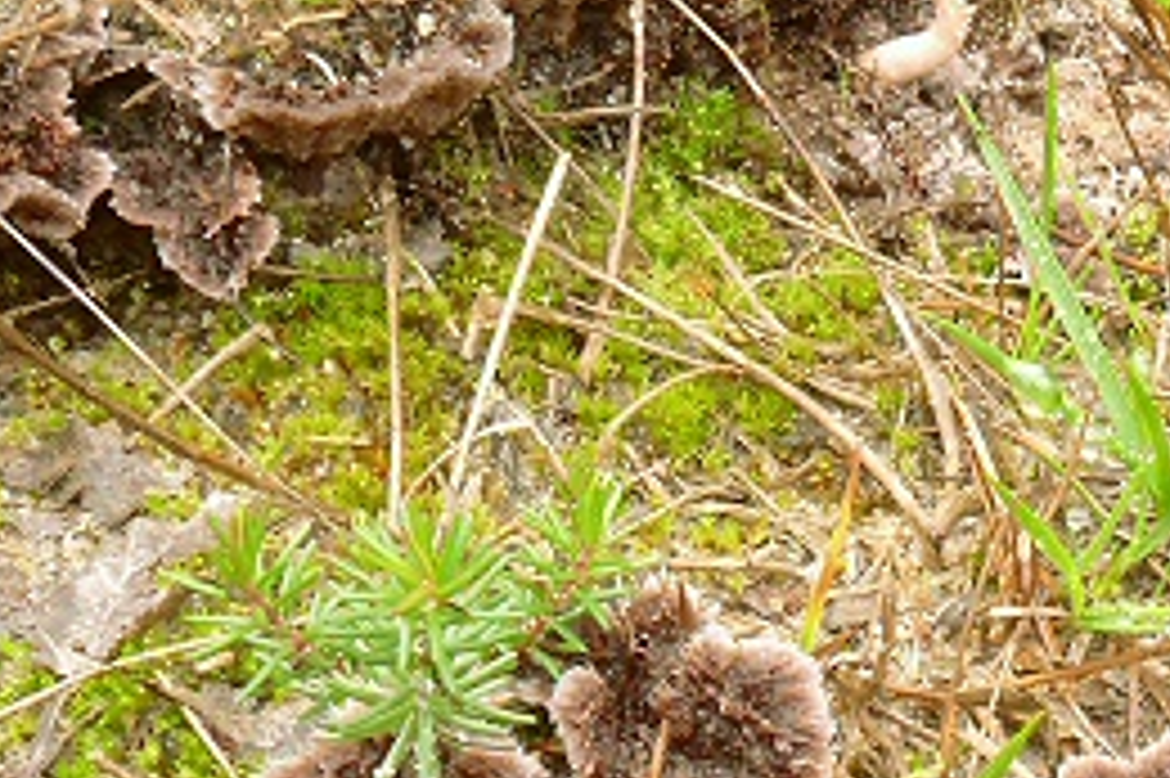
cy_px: 897
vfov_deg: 13.6
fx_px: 3183
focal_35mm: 98
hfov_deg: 19.6
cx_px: 1408
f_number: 11
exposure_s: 1/2.5
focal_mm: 7.4
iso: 100
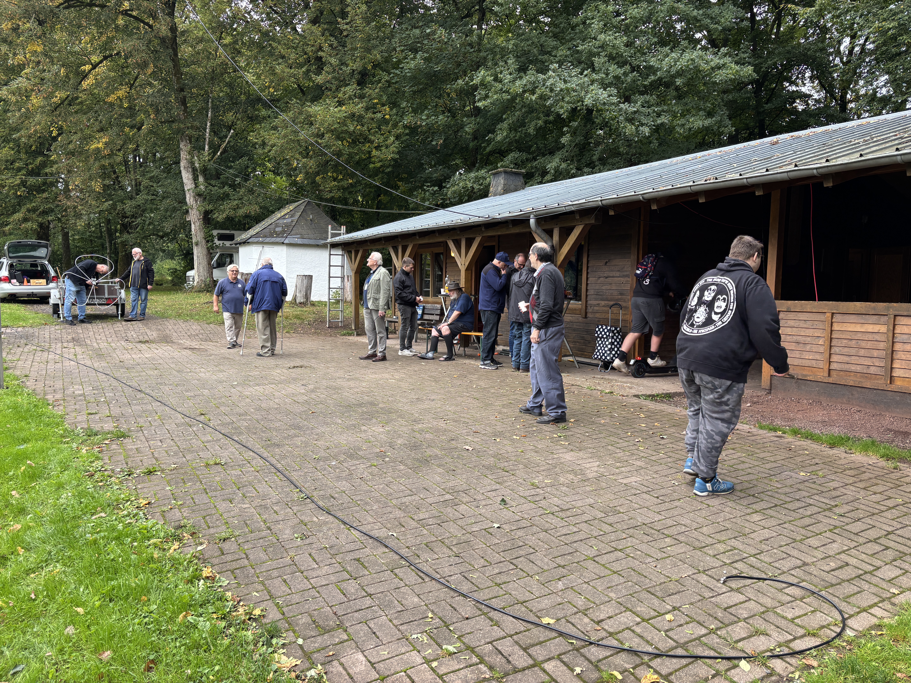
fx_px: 684
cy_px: 342
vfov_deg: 53.1
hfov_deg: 67.3
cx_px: 456
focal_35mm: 26
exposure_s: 1/365
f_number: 1.6
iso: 50
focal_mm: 5.96
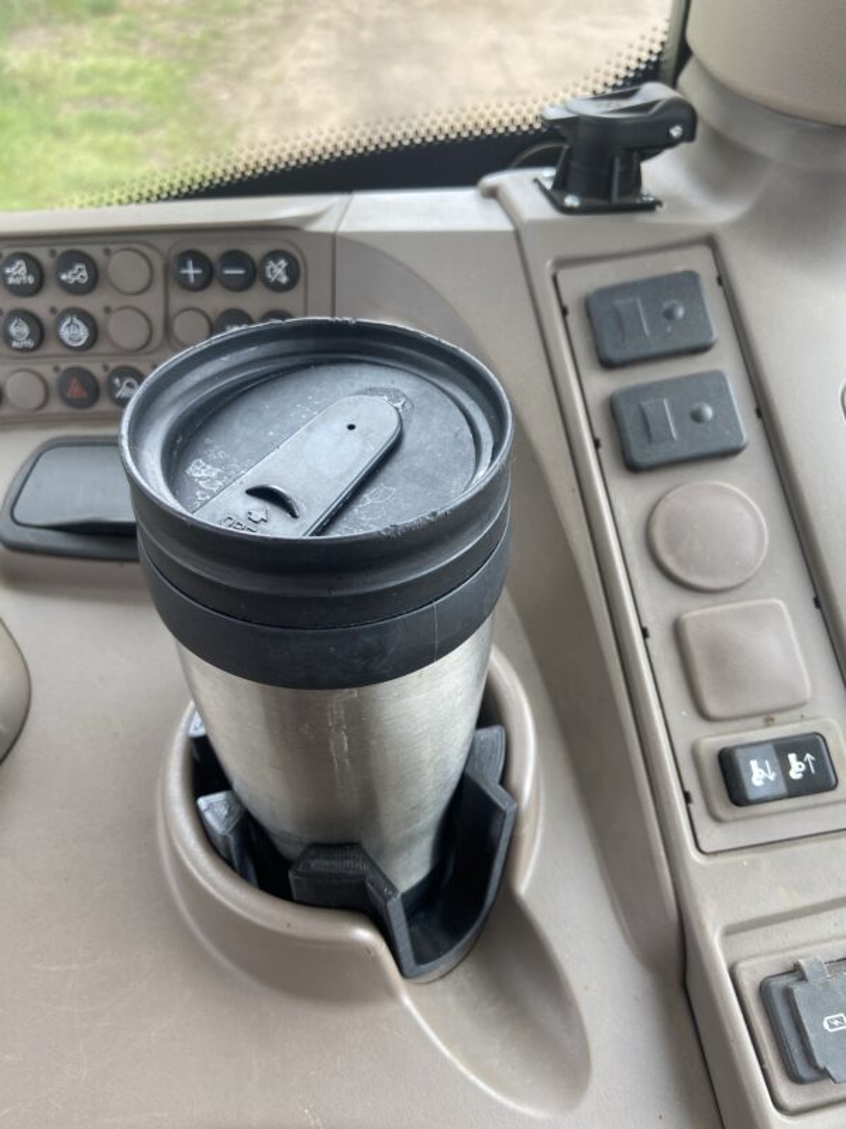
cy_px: 564
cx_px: 423
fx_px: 847
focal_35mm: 26
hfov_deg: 53.1
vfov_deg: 67.3
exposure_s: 1/121
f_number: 1.8
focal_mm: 4.25
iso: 50
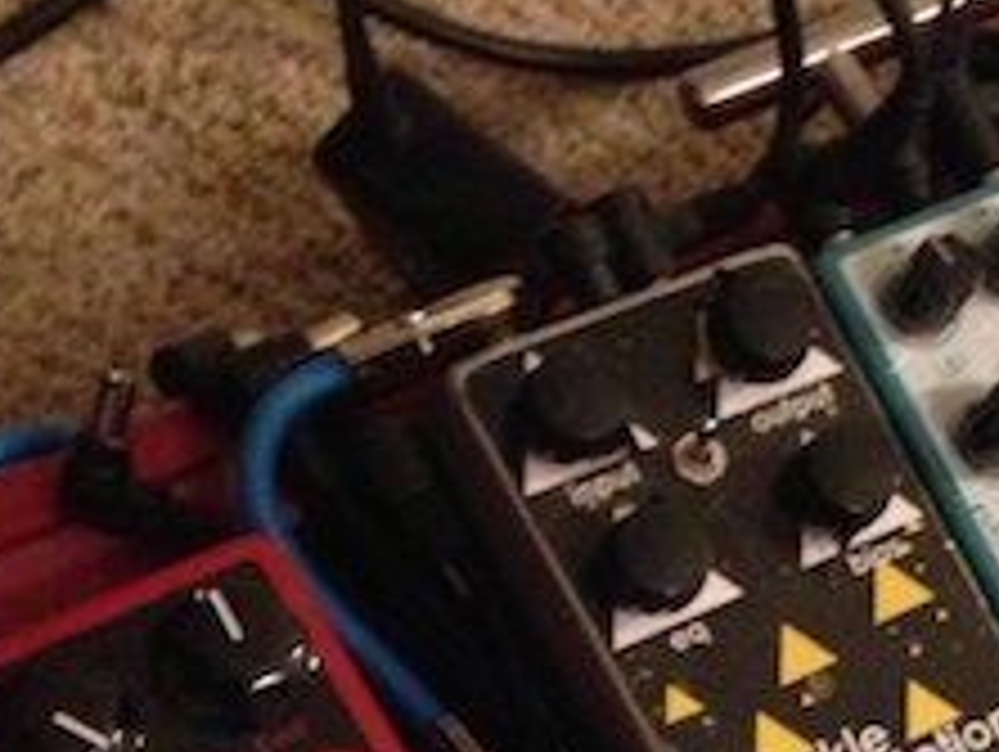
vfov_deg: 13.8
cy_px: 948
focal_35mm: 104
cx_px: 1436
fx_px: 3005
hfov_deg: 17.3
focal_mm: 4.12
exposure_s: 1/15
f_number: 2.4
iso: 800
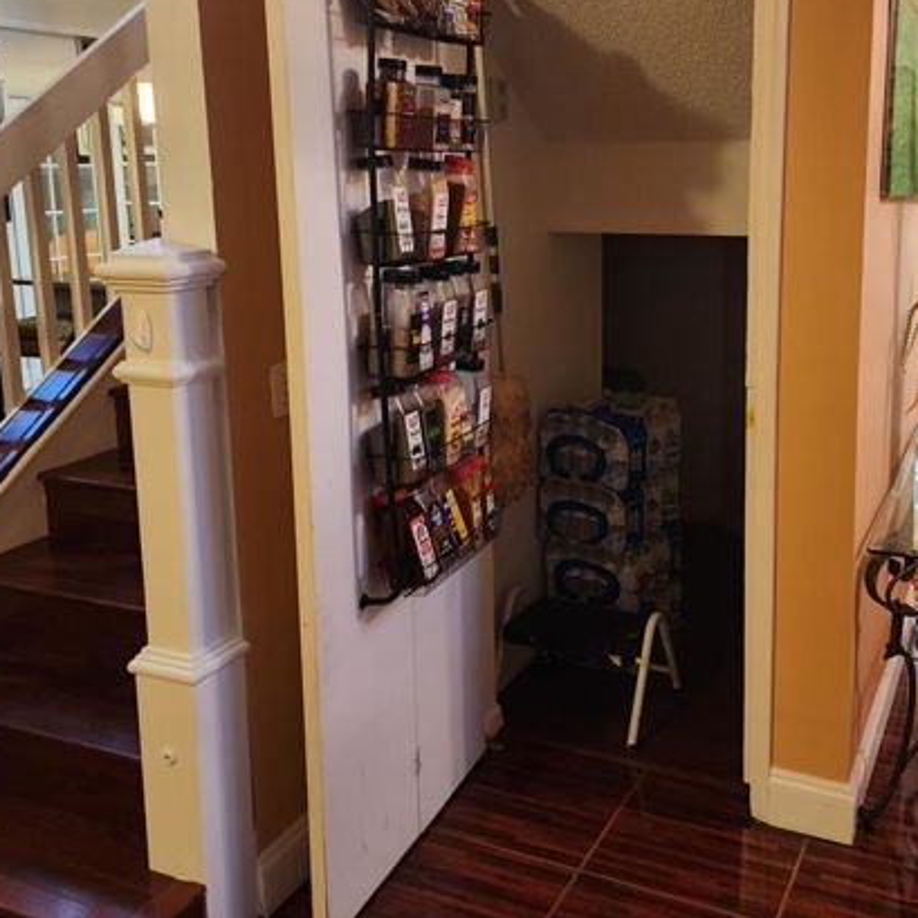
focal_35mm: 35
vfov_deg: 46.9
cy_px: 364
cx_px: 585
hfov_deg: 46.7
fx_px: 1050
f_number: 1.8
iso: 640
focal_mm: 6.4
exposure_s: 1/24
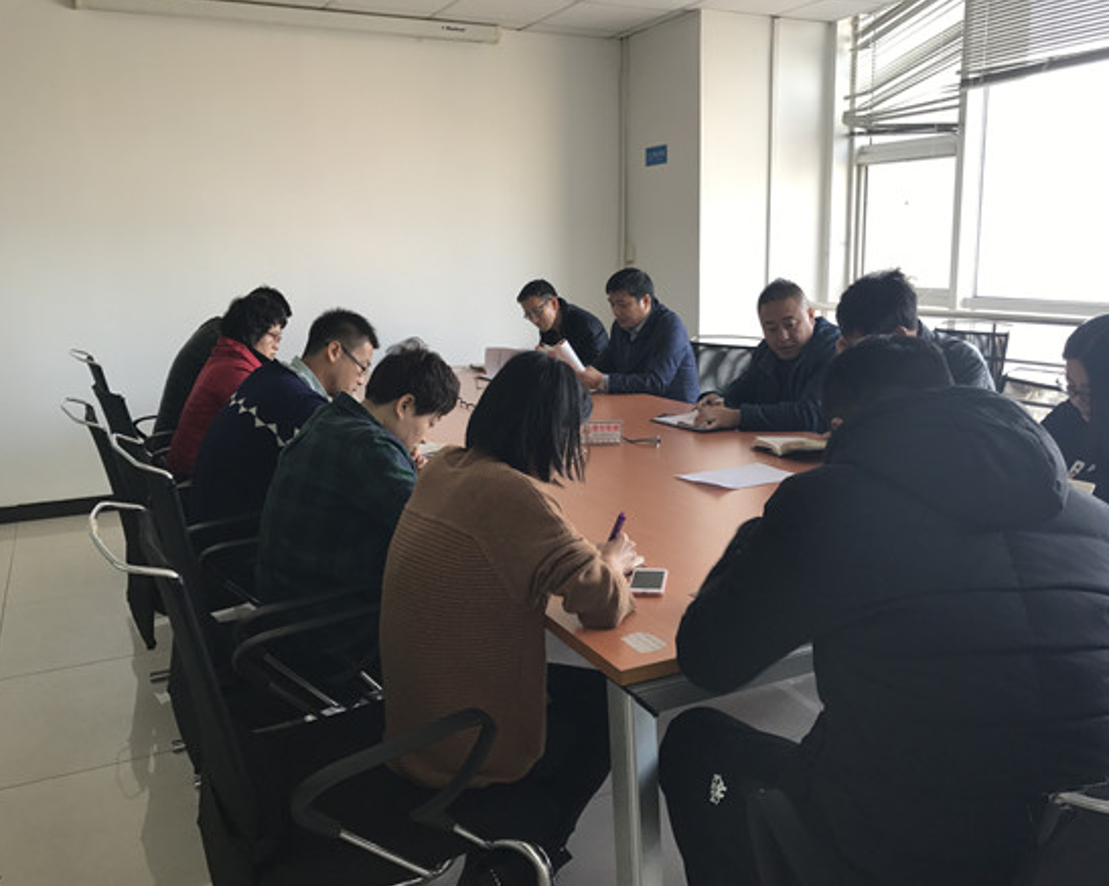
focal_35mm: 30
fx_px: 984
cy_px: 450
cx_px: 596
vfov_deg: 48.5
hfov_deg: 58.7
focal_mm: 3.99
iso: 25
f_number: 1.8
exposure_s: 1/50
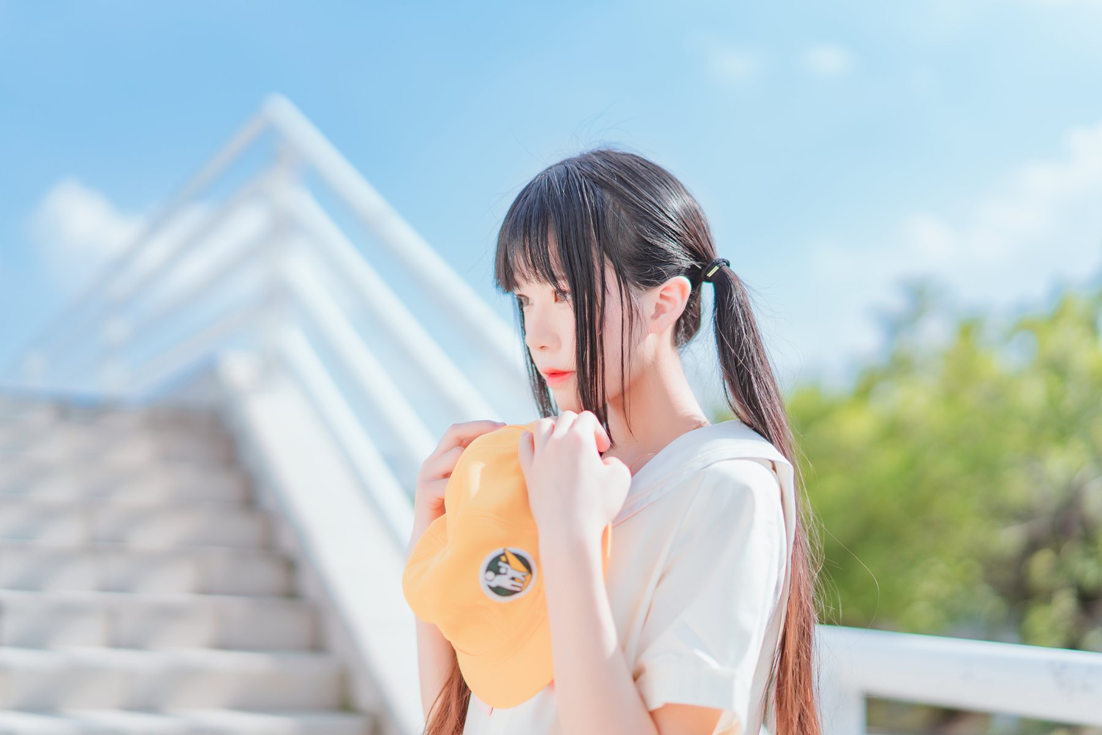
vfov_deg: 27.0
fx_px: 1531
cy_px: 368
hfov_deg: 39.6
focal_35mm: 50
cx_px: 551
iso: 100
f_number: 1.4
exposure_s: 1/3200
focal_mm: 50
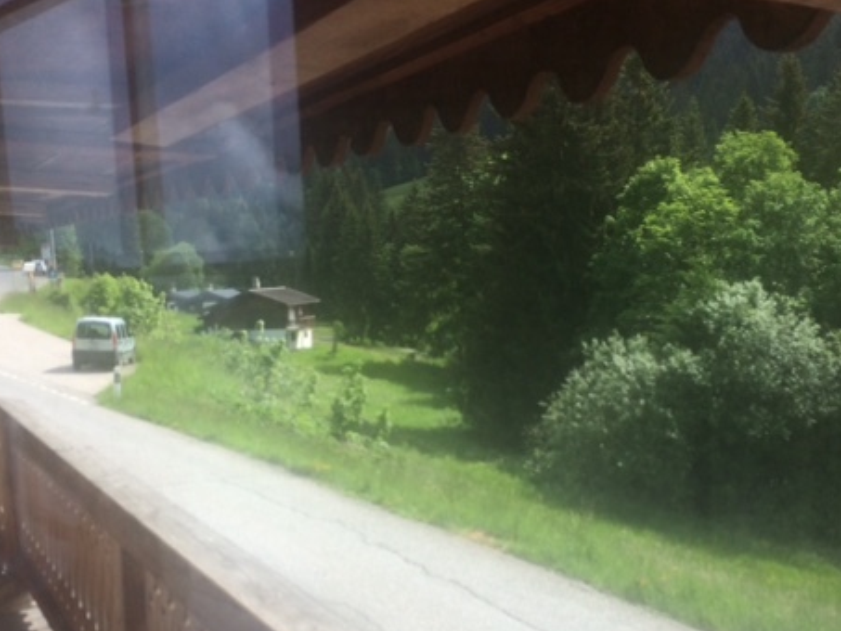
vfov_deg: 34.9
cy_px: 414
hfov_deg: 45.8
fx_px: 996
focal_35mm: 41
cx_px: 433
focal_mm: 4.15
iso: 32
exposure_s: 1/1109
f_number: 2.2
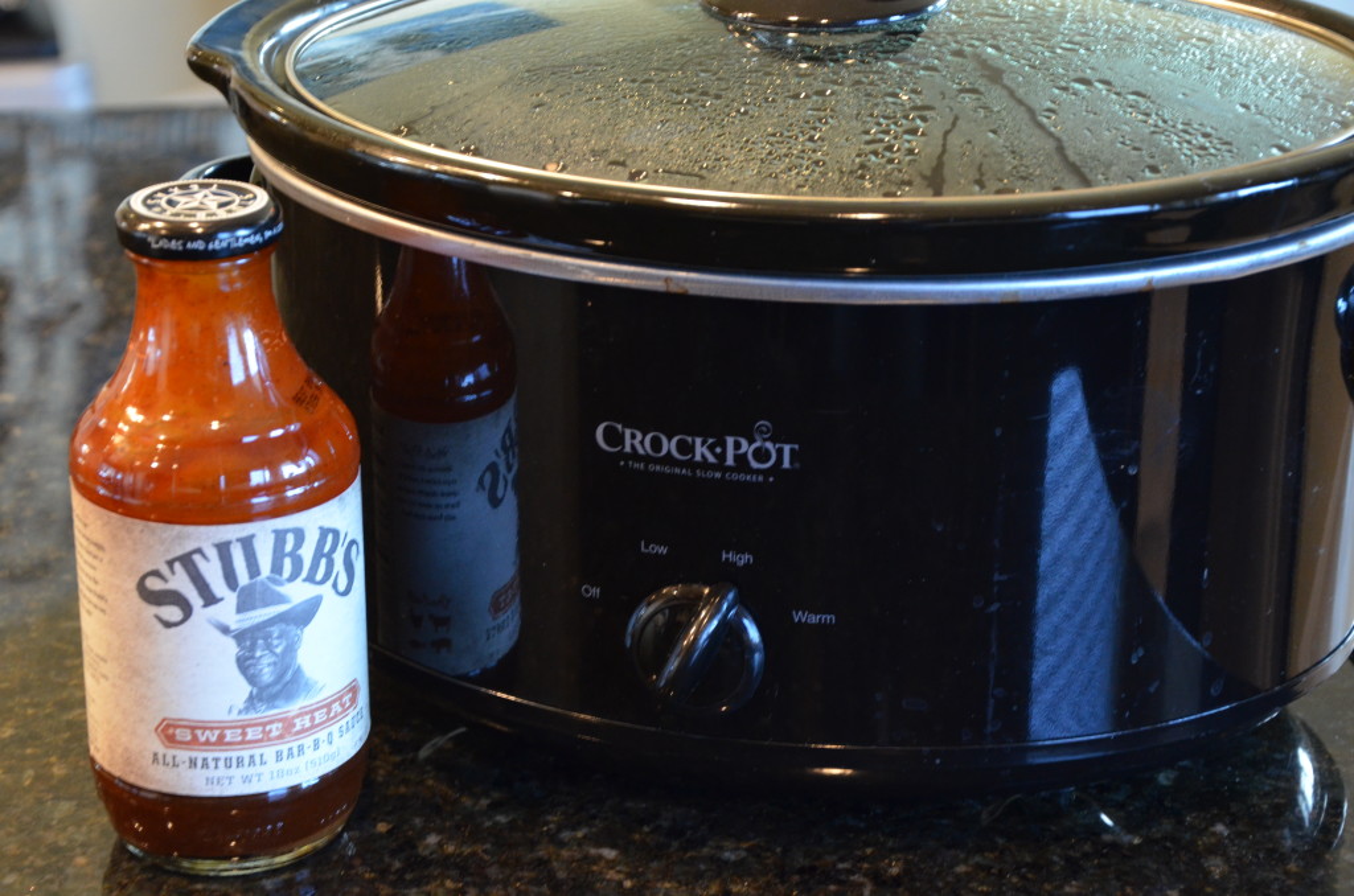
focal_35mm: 87
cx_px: 677
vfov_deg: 15.6
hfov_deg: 23.4
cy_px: 448
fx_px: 3265
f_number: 5
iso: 1600
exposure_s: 1/13
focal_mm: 58
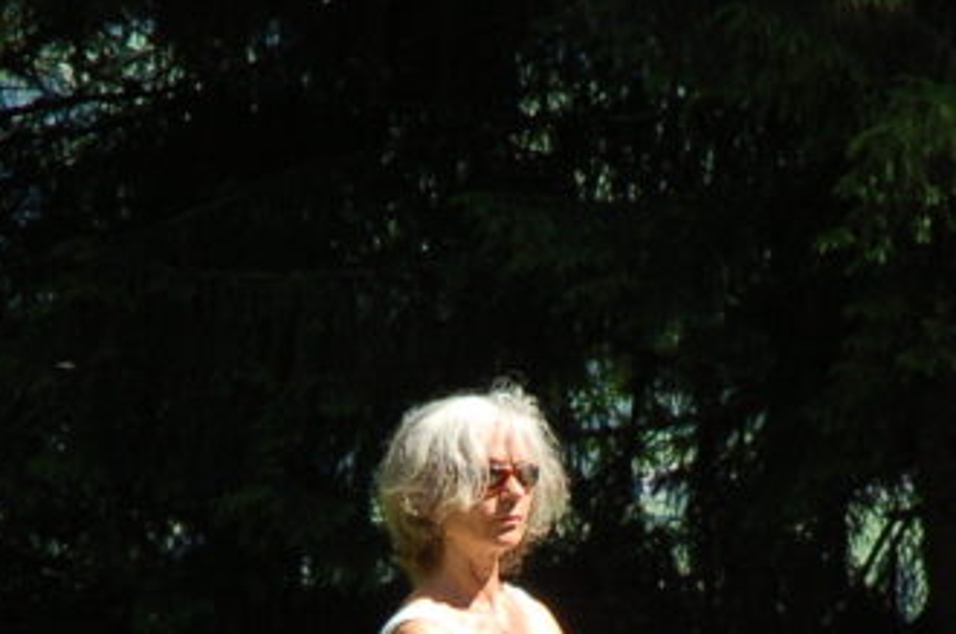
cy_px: 925
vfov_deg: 4.2
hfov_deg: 6.3
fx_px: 8644
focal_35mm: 326
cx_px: 492
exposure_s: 1/200
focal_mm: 70
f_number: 10
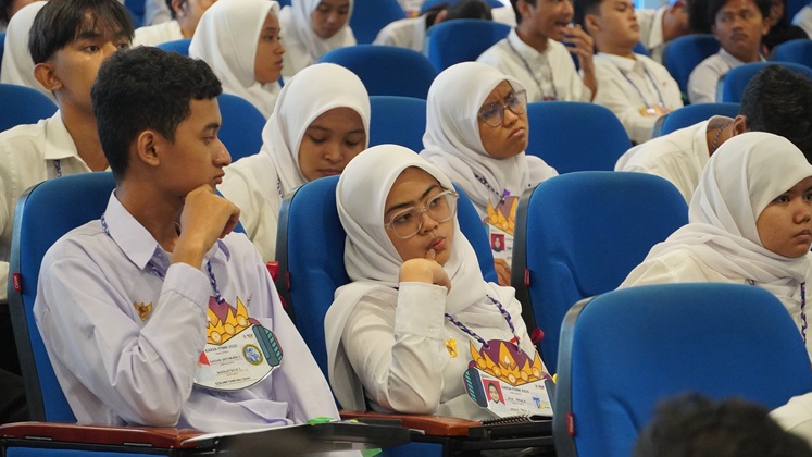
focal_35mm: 163
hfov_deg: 13.2
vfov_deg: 7.5
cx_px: 405
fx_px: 3499
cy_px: 230
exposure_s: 1/125
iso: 3200
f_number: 5.6
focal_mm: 103
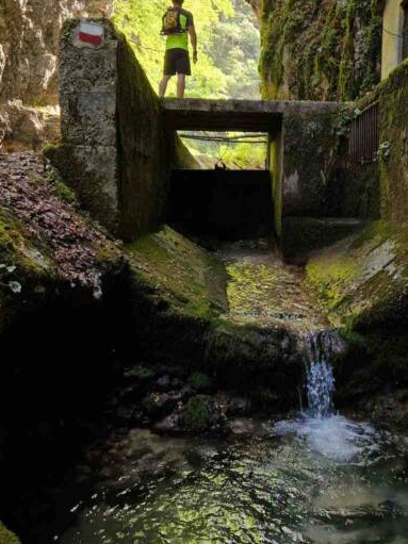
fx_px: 566
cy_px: 248
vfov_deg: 51.3
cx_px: 264
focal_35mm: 36
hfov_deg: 39.3
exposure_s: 1/180
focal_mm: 5.4
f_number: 1.8
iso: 160
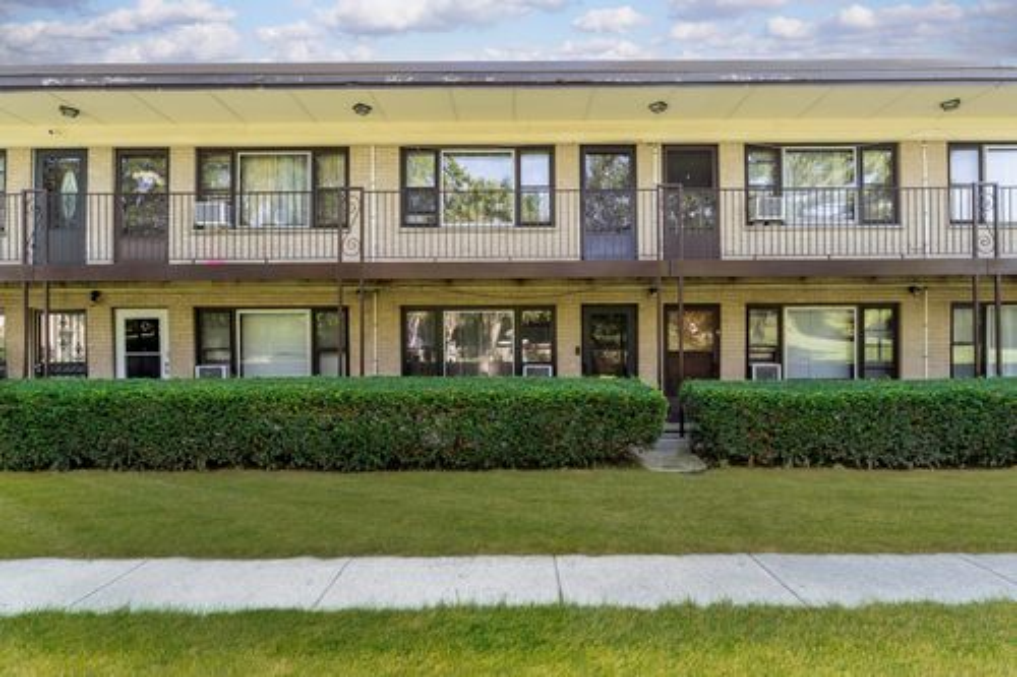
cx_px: 508
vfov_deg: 66.2
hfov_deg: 88.8
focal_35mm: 18
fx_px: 520
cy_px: 338
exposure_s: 1/25
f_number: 9
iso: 200
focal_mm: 18.4
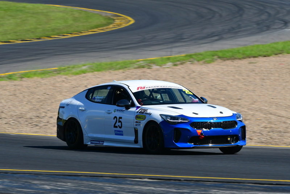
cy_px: 97
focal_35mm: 420
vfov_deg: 3.3
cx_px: 145
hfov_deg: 4.9
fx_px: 3384
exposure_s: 1/250
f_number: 11
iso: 160
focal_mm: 280
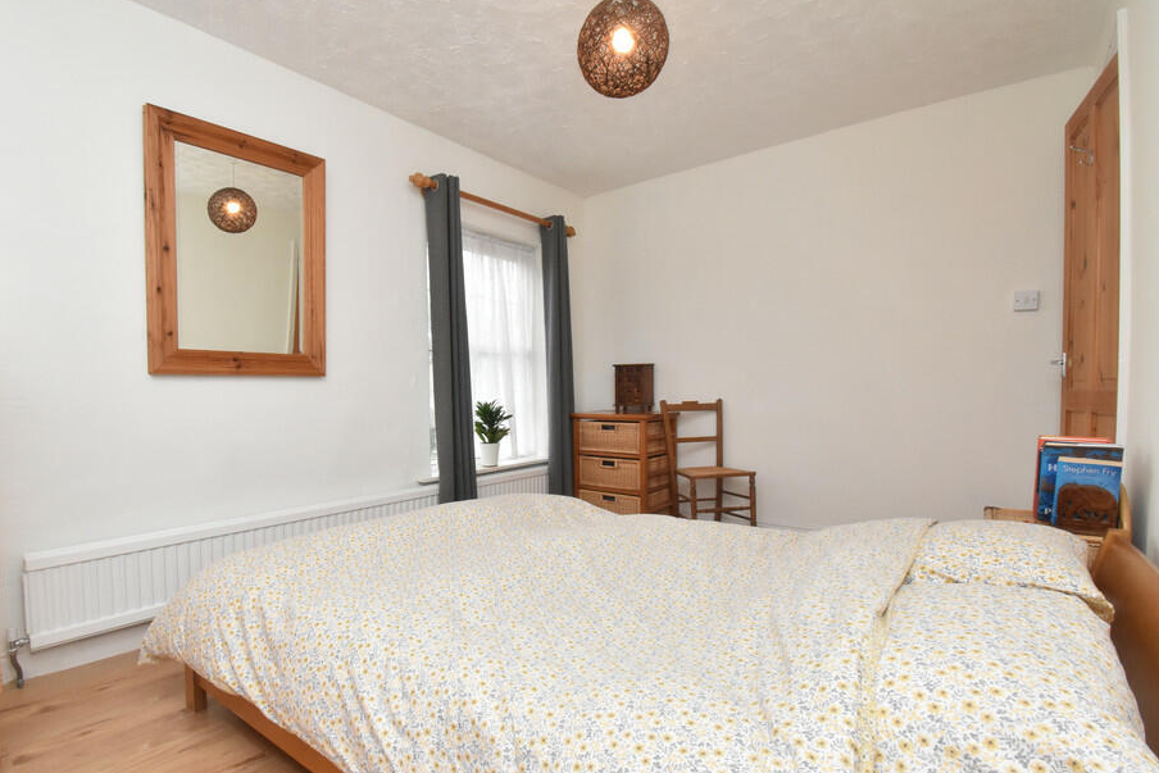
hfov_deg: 93.0
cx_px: 522
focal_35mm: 17
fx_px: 547
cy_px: 420
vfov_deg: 70.3
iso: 1600
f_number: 16
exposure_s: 1/60
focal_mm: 10
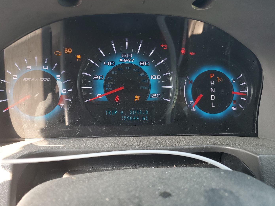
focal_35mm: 30
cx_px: 120
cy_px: 98
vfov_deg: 46.8
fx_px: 238
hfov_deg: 59.8
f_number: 1.5
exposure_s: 1/120
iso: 70
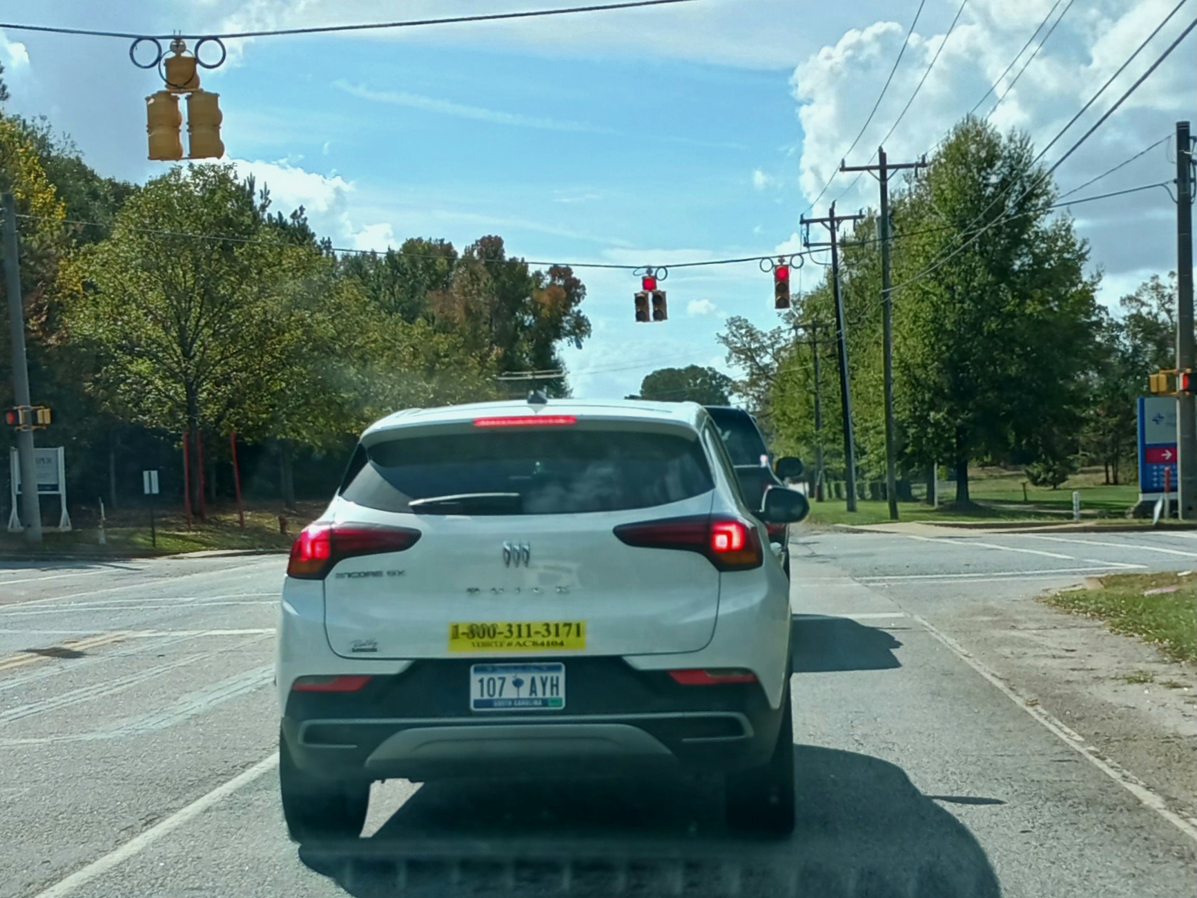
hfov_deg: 65.3
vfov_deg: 51.3
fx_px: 934
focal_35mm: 27
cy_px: 449
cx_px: 598
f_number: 1.8
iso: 20
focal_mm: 4
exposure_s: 1/244
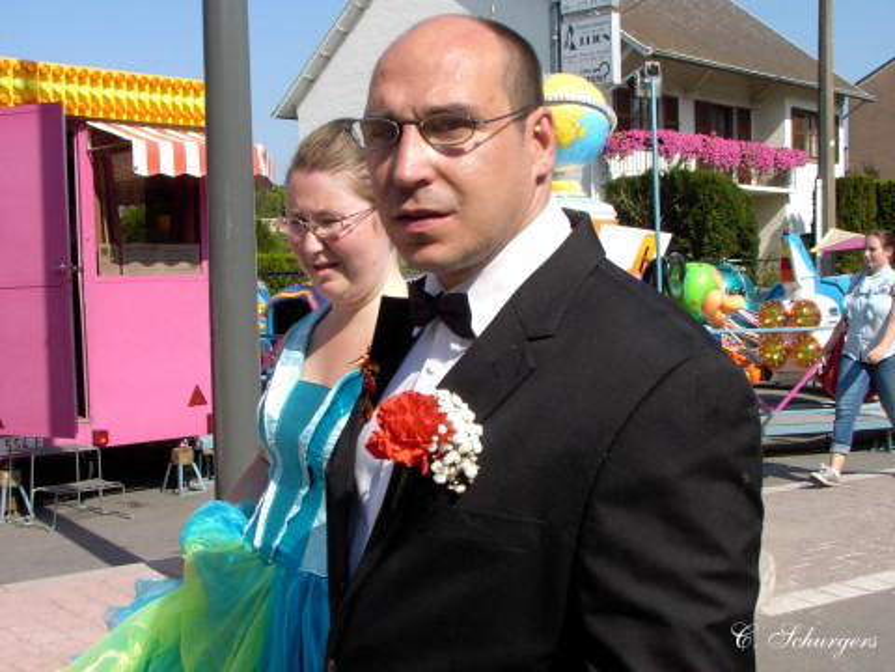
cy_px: 336
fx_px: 1293
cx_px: 448
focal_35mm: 50
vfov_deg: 29.1
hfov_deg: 38.2
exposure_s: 1/300
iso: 70
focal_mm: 7.8
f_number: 5
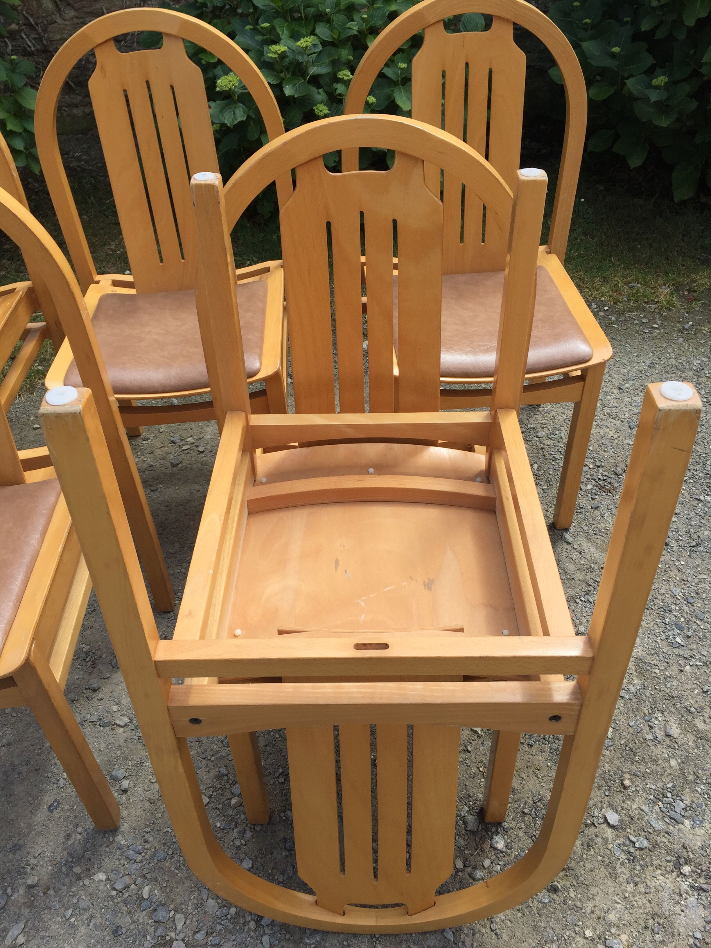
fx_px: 794
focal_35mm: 29
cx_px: 356
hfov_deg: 48.2
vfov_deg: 61.7
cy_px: 474
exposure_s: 1/920
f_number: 2.2
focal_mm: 4.15
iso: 32
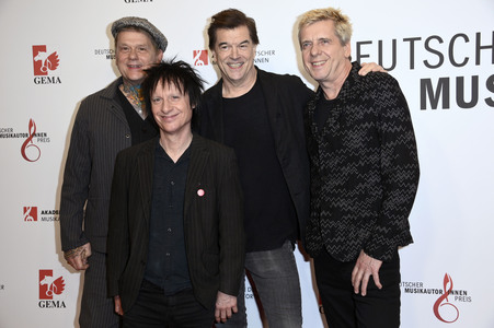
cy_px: 164
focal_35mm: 50
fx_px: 686
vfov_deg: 27.0
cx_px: 247
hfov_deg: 39.6
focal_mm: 50
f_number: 5.6
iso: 1250
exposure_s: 1/250
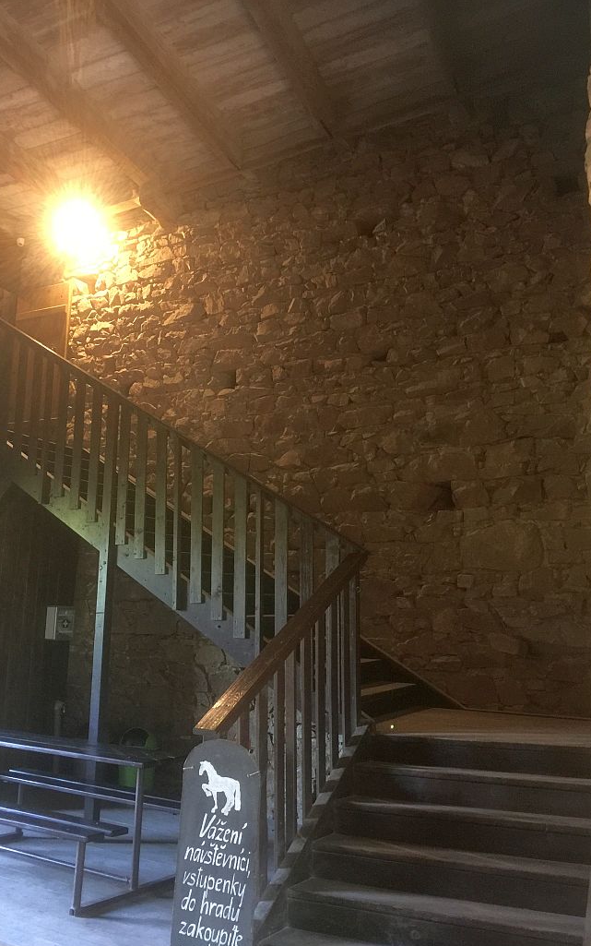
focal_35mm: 32
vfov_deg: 59.6
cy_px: 488
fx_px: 824
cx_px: 229
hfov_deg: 39.2
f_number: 2.2
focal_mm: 4.15
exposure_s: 1/8
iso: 125
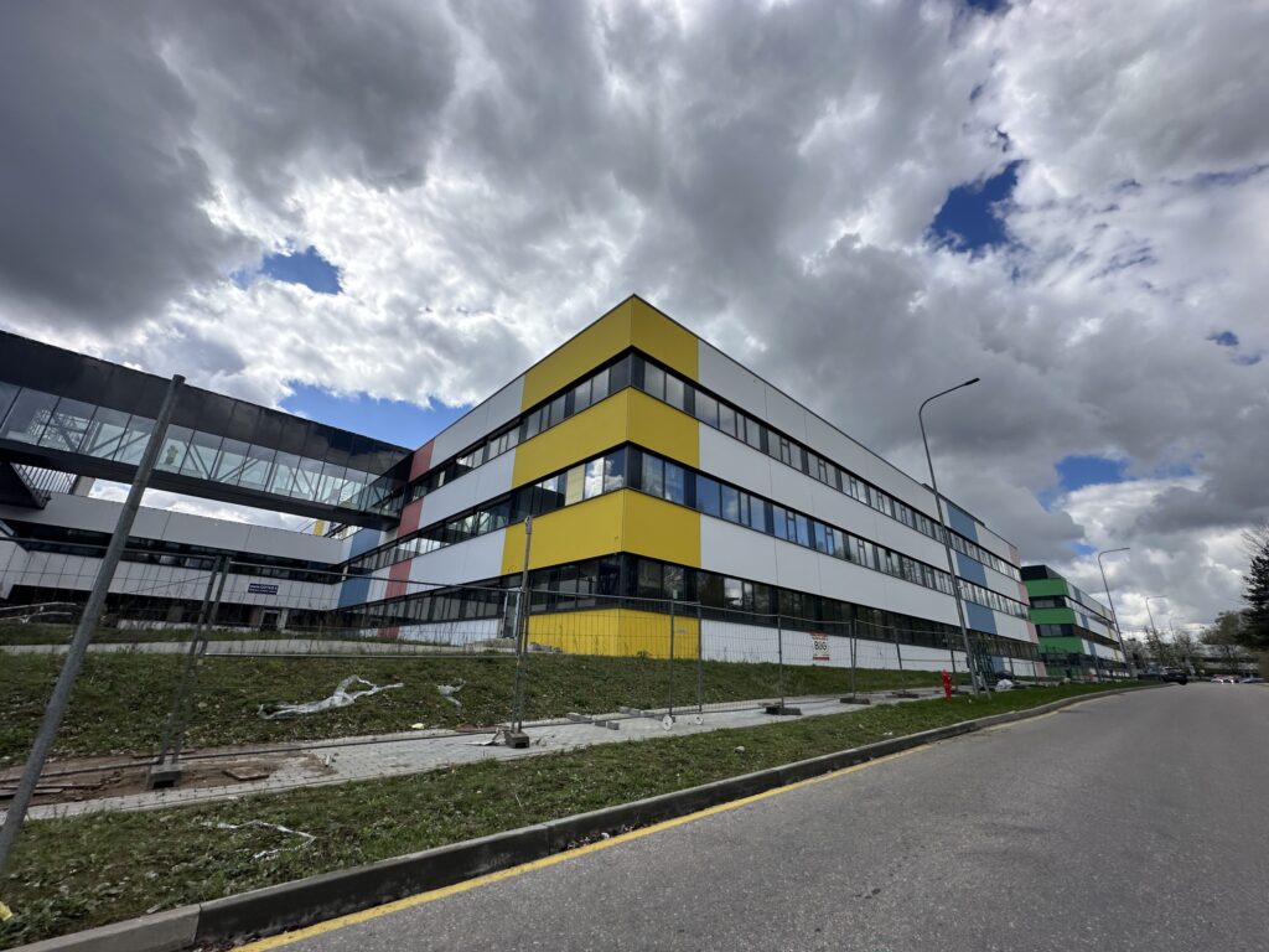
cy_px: 476
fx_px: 513
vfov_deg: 85.7
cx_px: 634
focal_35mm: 14
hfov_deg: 102.1
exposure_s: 1/2451
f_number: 2.2
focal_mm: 2.22
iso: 50
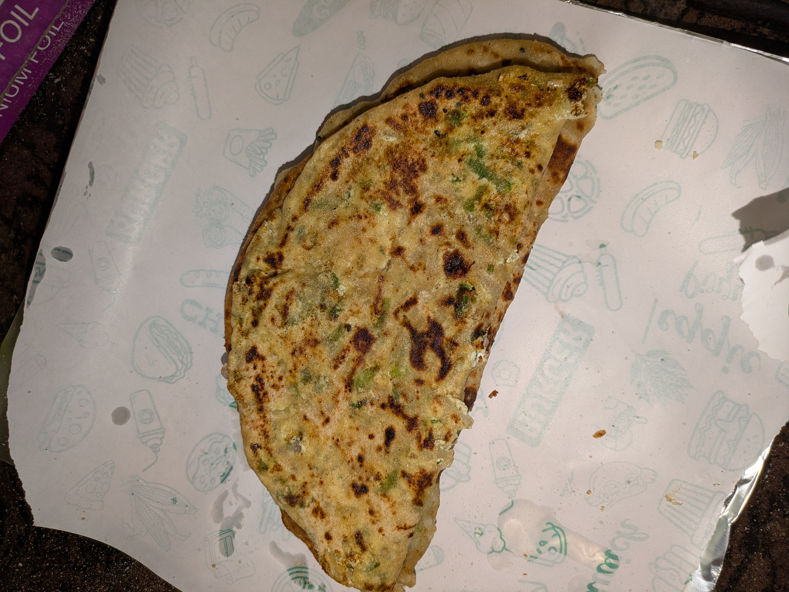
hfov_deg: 69.4
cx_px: 394
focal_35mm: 25
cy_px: 296
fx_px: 570
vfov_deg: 54.9
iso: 162
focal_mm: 5.43
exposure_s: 1/100
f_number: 1.89
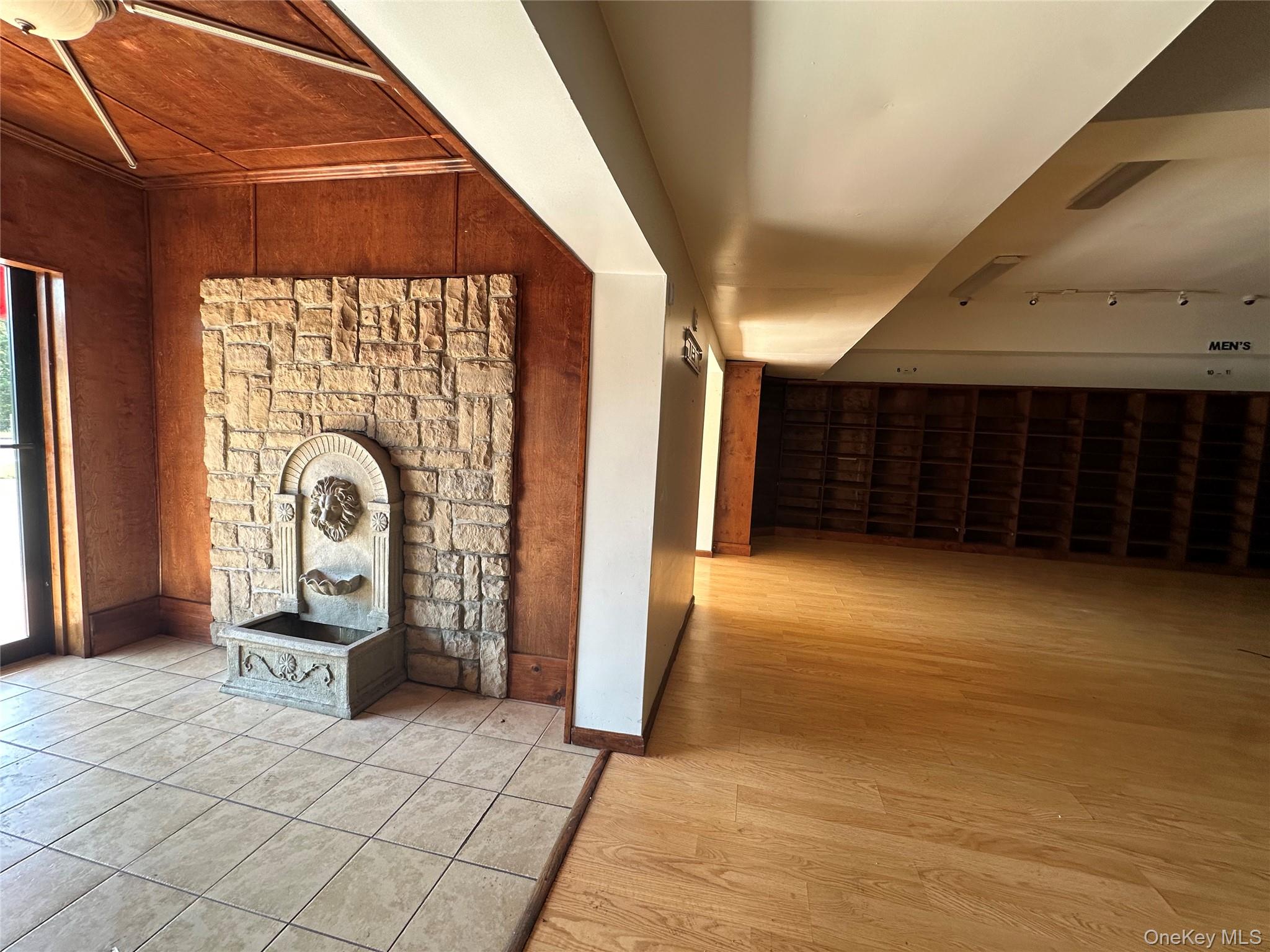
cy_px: 476
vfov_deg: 85.7
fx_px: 514
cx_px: 635
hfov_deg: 102.1
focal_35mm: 14
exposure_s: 1/99
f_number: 2.2
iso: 100
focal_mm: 2.22
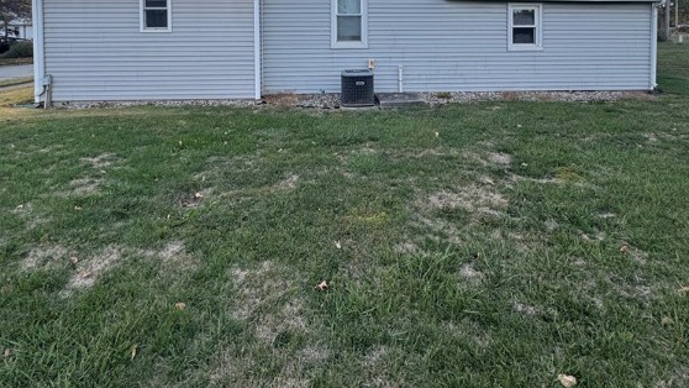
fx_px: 384
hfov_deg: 83.8
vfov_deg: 48.3
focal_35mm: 21
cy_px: 42
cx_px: 348
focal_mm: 2.22
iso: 40
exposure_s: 1/246
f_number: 2.2
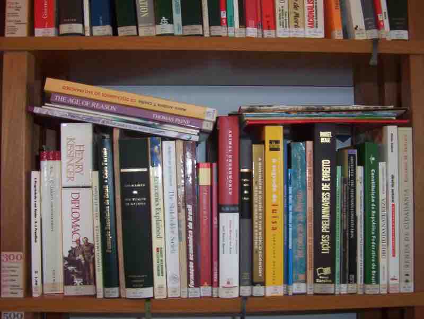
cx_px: 212
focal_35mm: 36
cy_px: 160
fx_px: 442
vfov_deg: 39.8
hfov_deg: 51.3
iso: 140
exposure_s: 1/30
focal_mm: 5.54
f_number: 2.76
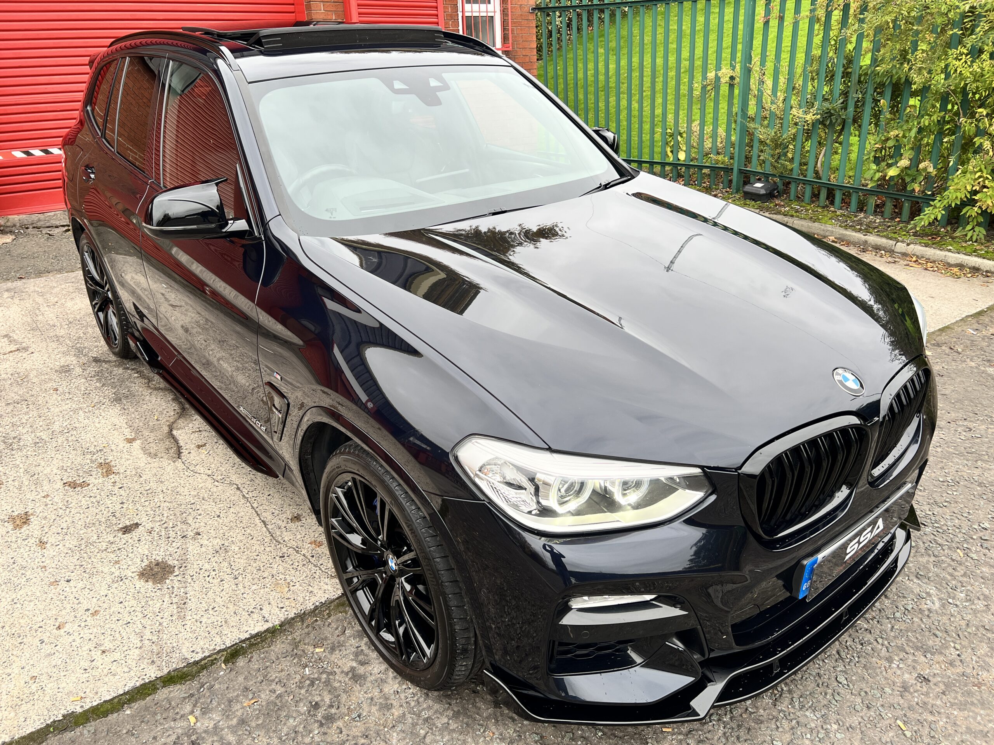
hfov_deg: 67.3
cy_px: 372
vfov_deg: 53.1
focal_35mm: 26
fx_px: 747
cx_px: 497
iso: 40
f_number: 1.5
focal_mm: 5.7
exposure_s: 1/287
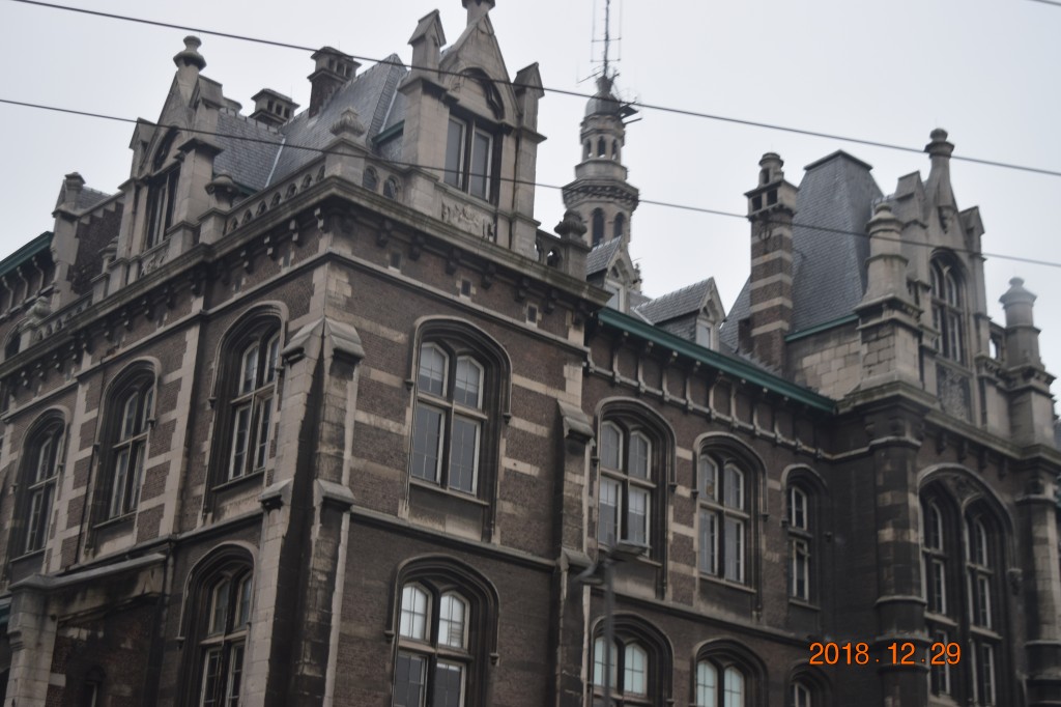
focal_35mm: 52
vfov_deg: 25.7
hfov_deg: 37.9
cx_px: 530
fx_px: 1547
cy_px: 354
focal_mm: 35
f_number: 4.5
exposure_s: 1/60
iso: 400
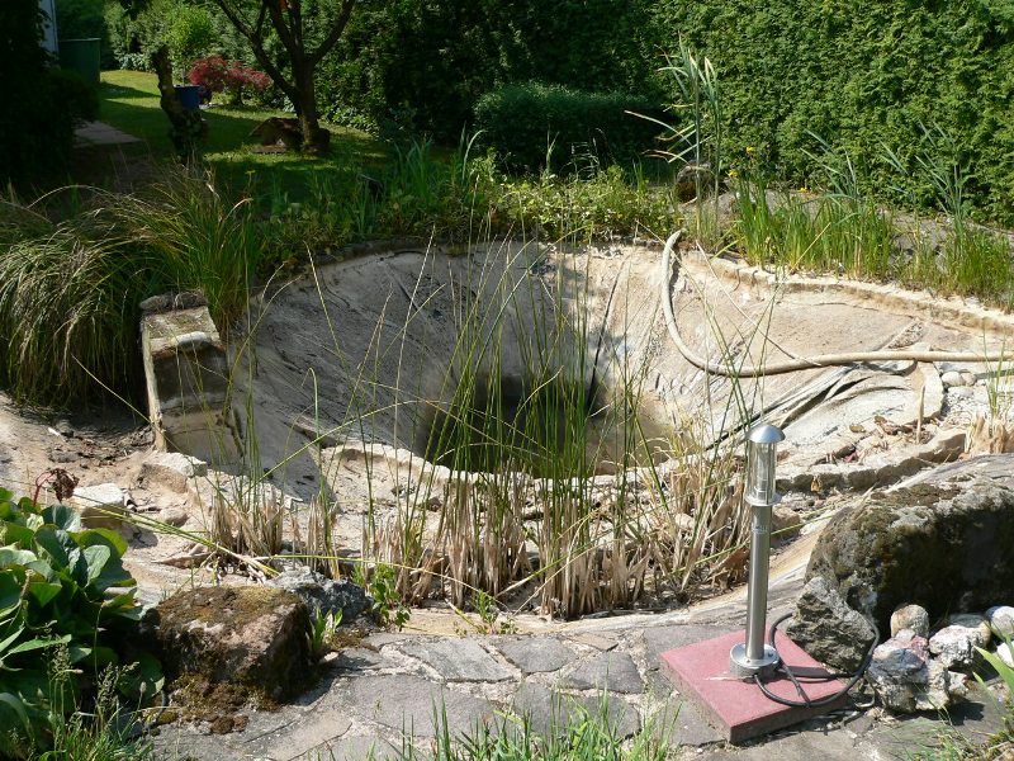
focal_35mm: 36
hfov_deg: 51.4
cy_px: 380
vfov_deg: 39.7
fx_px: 1055
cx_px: 507
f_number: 4
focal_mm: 6
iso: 80
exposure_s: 1/400
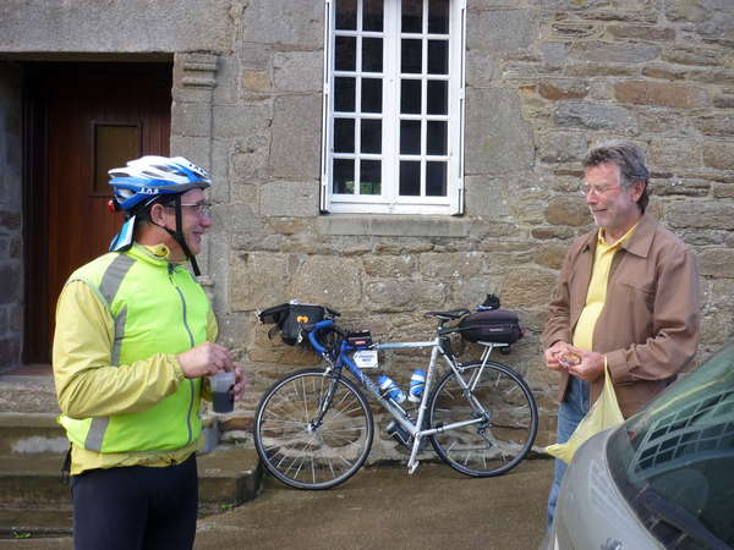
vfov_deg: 42.9
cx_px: 367
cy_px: 275
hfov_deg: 55.4
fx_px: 700
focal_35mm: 33
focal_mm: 5.5
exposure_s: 1/100
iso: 80
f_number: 2.8
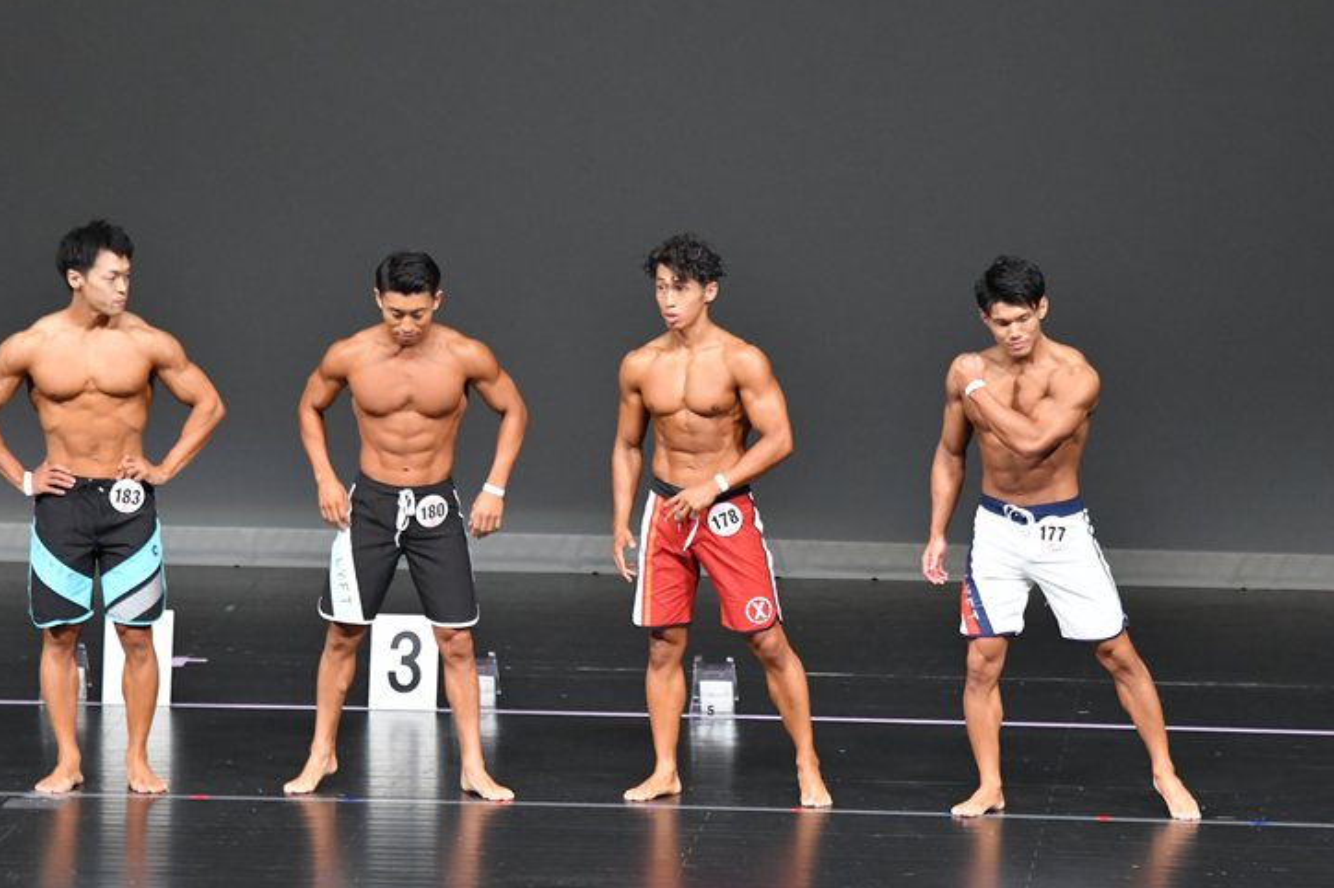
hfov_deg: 8.0
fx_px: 9518
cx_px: 649
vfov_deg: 5.3
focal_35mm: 257
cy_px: 453
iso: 5000
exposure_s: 1/400
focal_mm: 160
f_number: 5.6
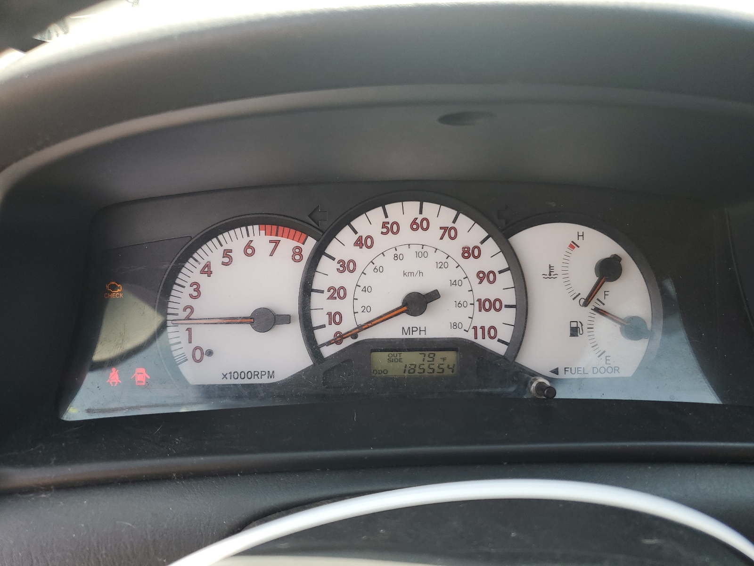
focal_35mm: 26
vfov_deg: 53.1
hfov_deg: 67.3
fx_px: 566
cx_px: 377
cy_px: 283
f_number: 1.5
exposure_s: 1/217
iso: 50
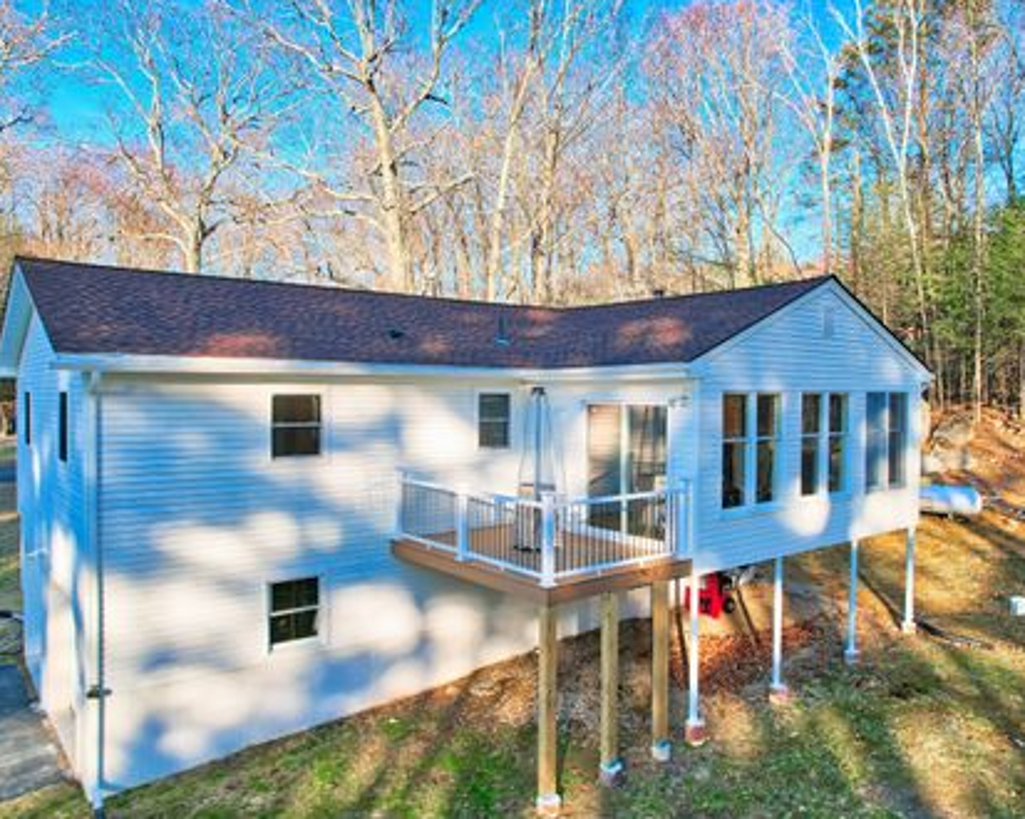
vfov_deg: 56.8
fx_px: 758
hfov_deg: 68.0
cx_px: 558
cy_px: 408
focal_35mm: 25
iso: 100
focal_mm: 8.4
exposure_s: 1/60
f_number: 2.8
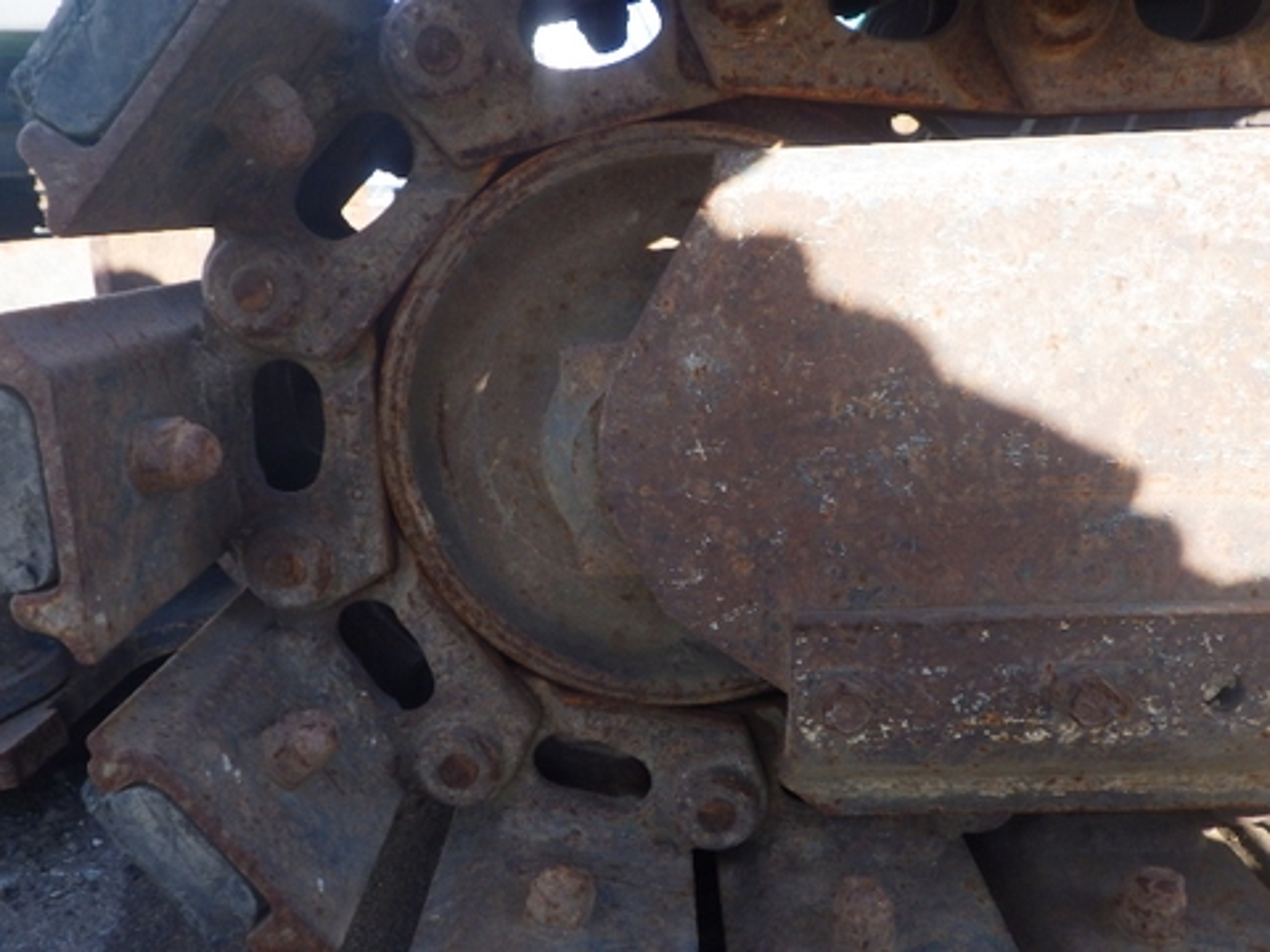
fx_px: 1027
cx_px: 635
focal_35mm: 28
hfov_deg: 63.4
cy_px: 476
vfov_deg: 49.7
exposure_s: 1/320
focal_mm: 5
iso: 250
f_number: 3.5
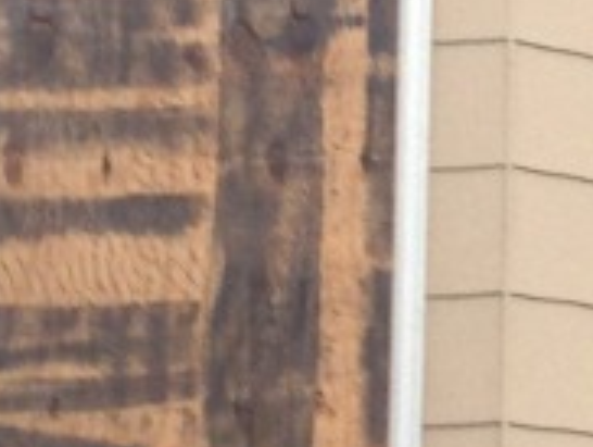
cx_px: 1326
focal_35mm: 174
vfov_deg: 8.2
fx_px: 2985
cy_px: 835
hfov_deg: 10.2
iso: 50
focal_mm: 4.12
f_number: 2.4
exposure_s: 1/60
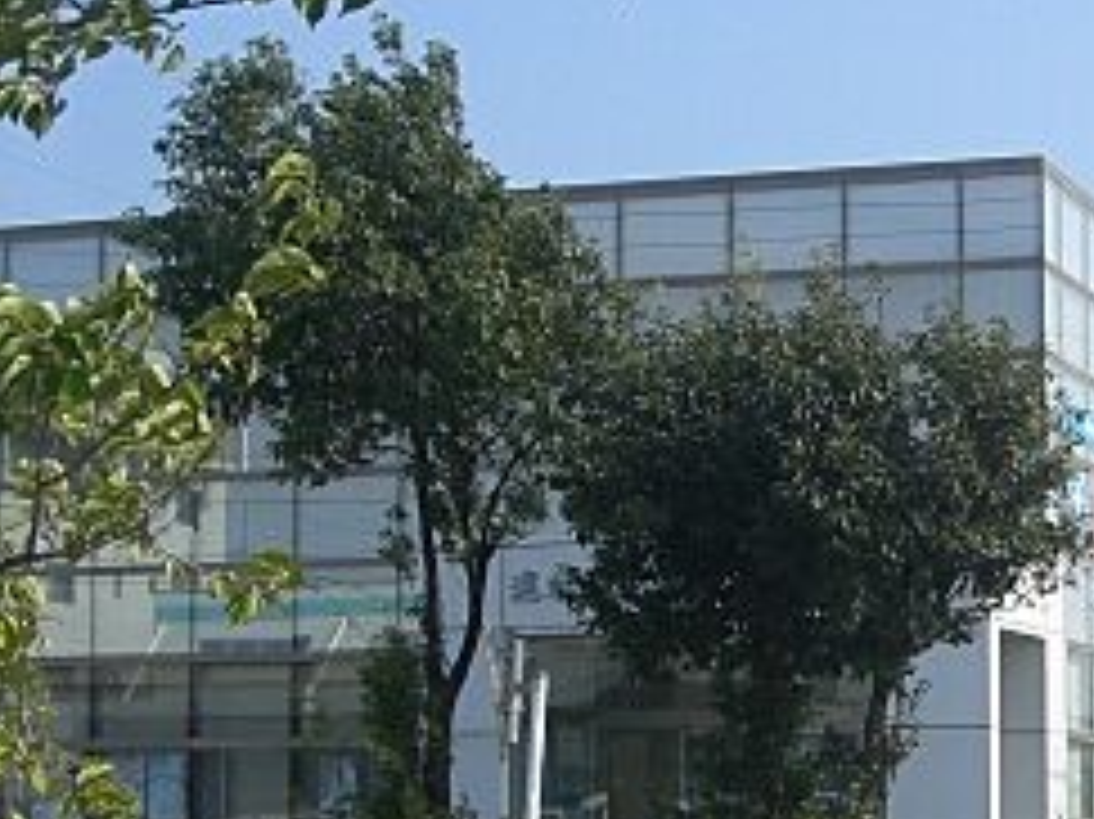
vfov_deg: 14.8
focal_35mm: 100
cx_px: 1004
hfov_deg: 19.3
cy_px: 490
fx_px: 3159
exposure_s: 1/640
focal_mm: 6.2
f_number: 4.3
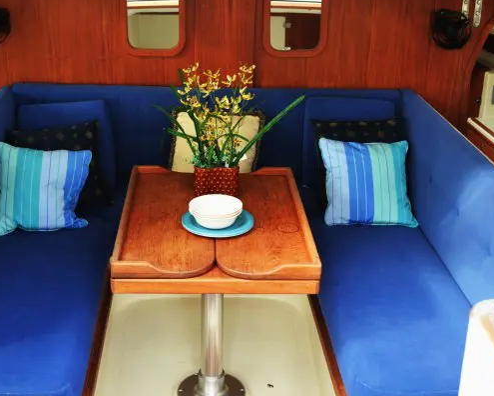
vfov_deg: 29.7
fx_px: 746
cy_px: 186
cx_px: 218
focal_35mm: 51
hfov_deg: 36.6
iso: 400
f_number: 4.5
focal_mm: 28
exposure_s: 1/80
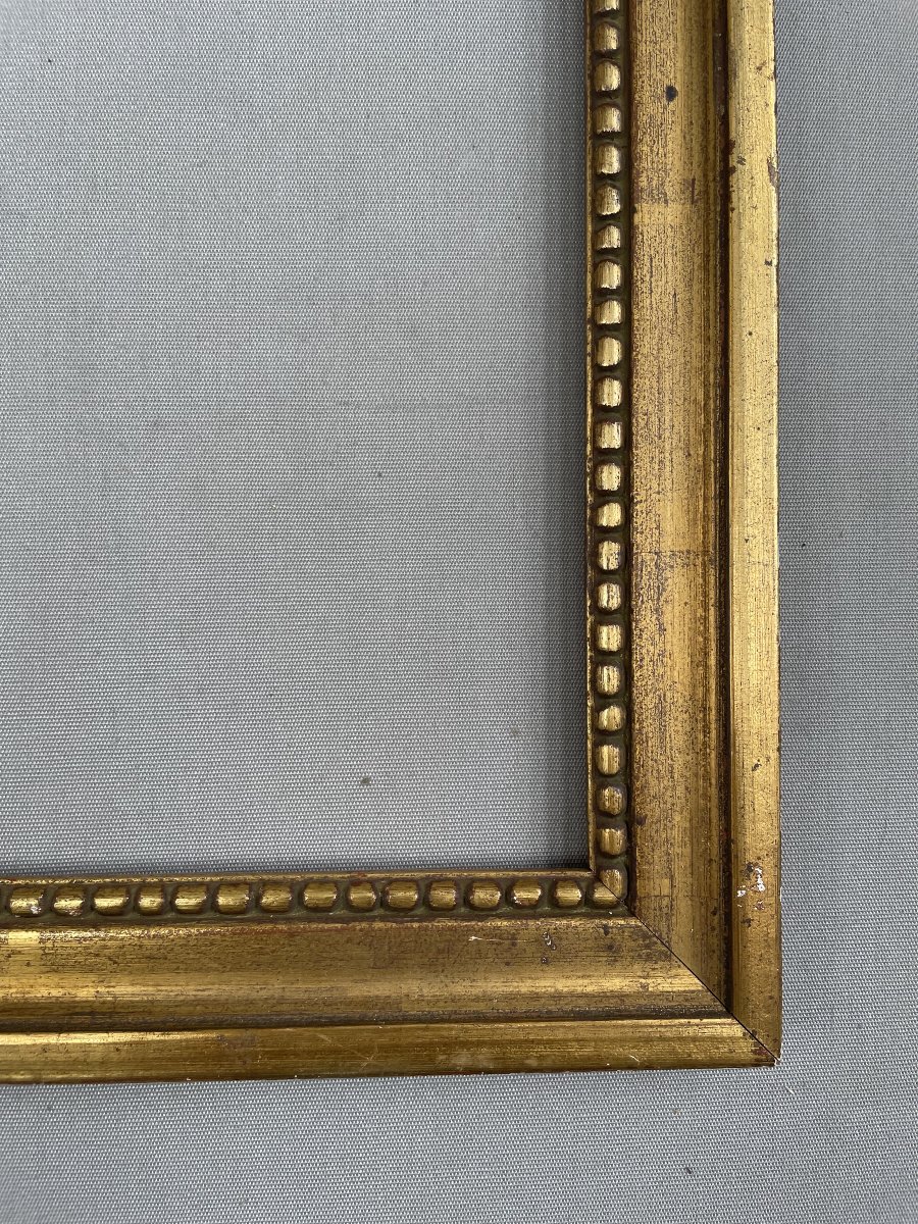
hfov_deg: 53.1
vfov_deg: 67.3
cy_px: 612
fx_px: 919
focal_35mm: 26
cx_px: 459
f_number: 1.6
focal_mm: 4.2
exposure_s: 1/121
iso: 64
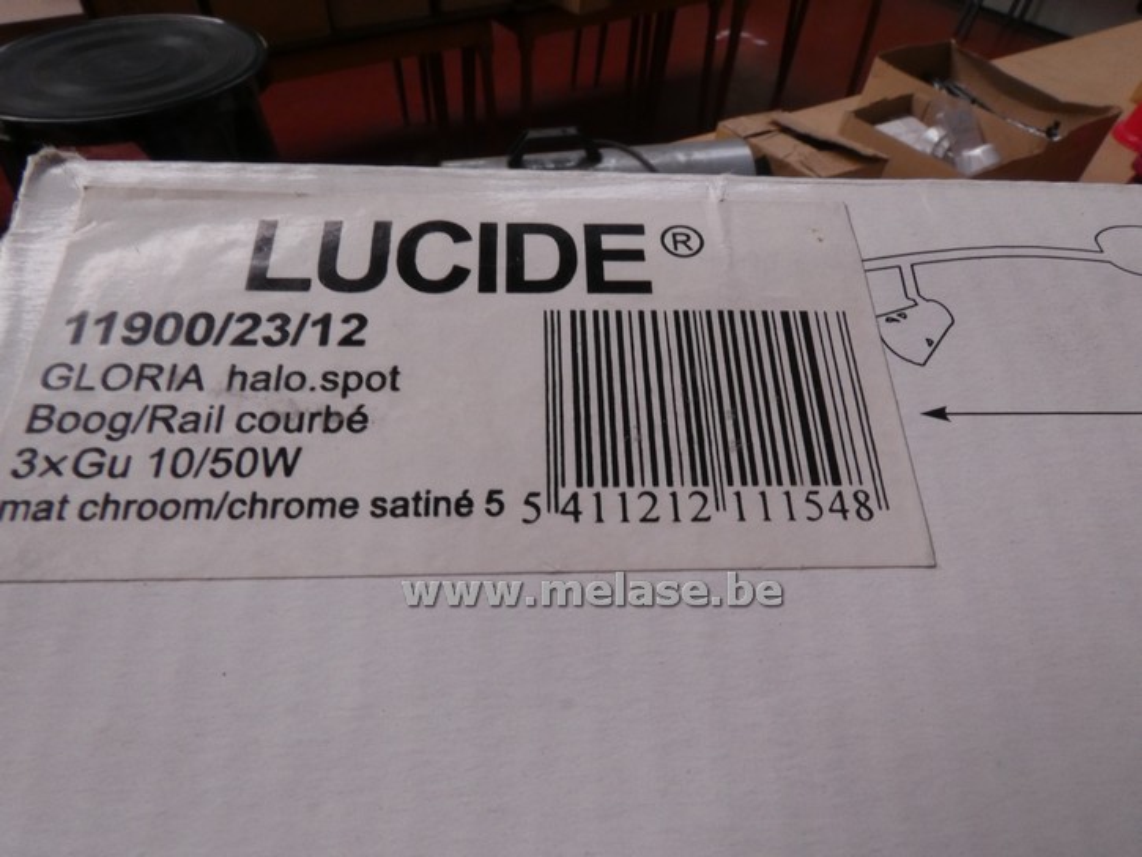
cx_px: 571
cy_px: 428
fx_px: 660
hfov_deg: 81.7
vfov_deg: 66.0
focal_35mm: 20
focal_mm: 3.6
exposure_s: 1/60
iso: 250
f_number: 8
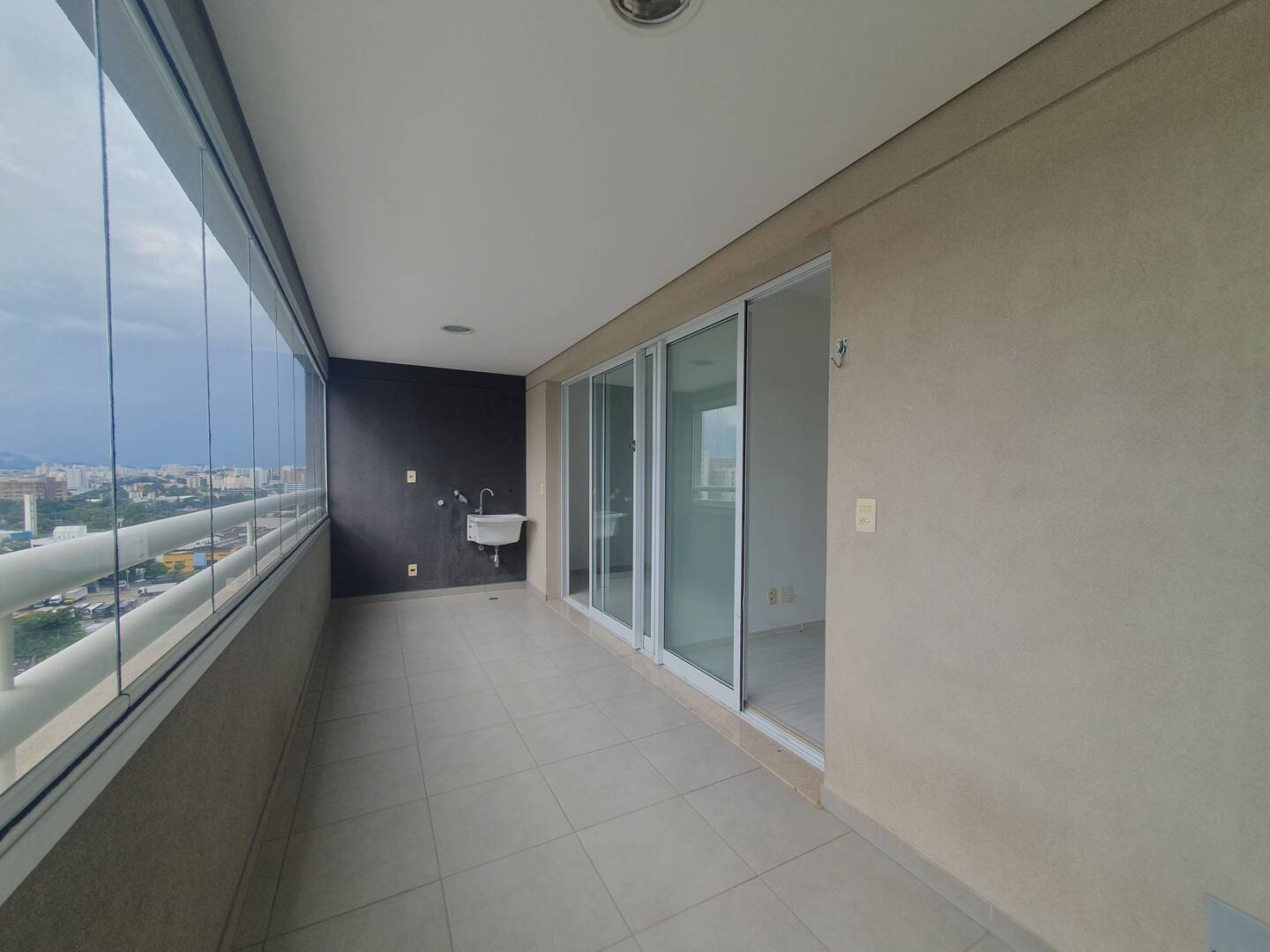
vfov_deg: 89.9
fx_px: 477
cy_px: 476
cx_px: 635
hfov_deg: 106.2
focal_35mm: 13
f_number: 2.2
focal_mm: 1.8
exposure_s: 1/273
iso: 50
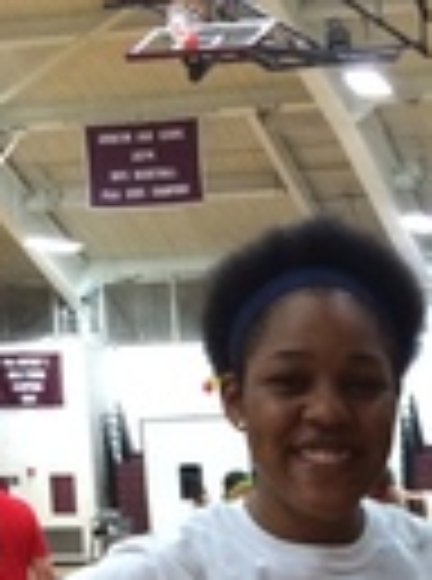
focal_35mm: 112
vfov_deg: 15.9
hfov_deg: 12.8
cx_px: 549
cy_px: 926
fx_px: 1873
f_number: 2.2
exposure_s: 1/30
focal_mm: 4.12
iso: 200
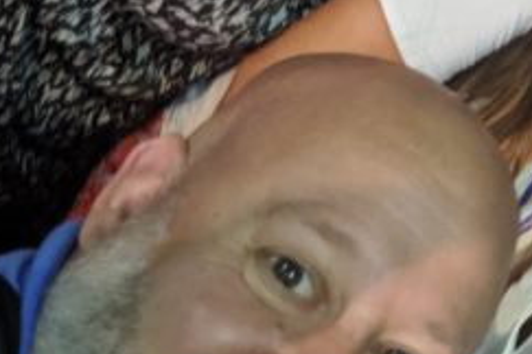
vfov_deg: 14.9
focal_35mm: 92
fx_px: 1359
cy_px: 170
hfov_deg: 19.7
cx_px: 755
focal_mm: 2.97
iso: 1556
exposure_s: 1/20
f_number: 1.8
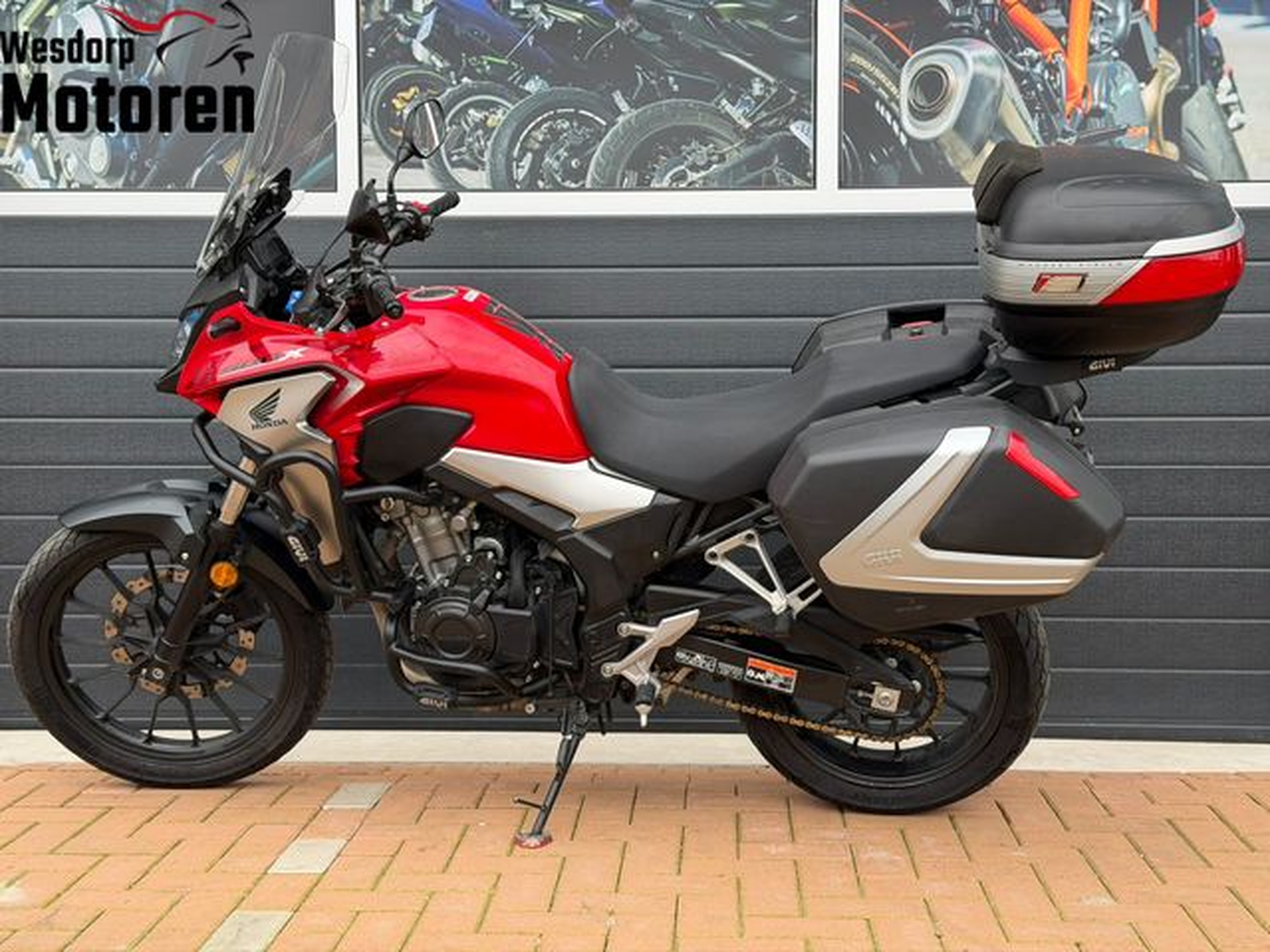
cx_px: 635
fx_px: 1761
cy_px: 476
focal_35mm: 48
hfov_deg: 39.7
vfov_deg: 30.3
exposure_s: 1/215
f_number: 1.78
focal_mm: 6.76
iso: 64
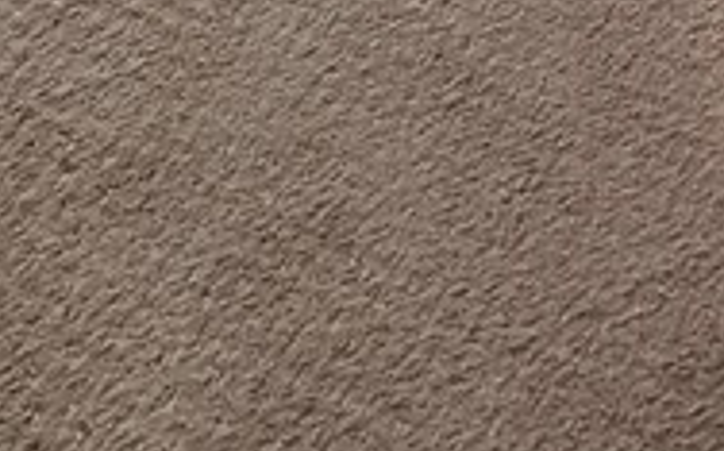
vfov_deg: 9.5
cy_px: -1126
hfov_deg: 24.6
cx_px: 697
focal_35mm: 81
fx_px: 1596
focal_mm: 2.22
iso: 400
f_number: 2.2
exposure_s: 1/60
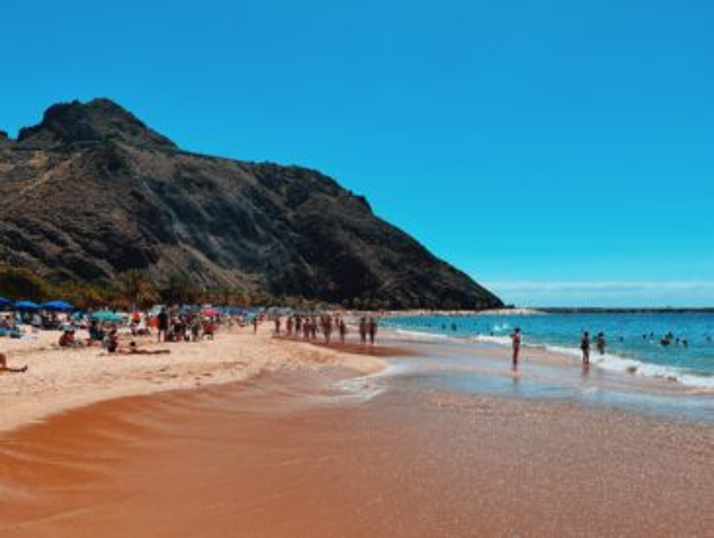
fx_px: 537
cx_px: 357
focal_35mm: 26
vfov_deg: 53.2
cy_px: 269
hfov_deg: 67.2
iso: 50
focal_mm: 5.7
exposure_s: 1/7463
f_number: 1.5
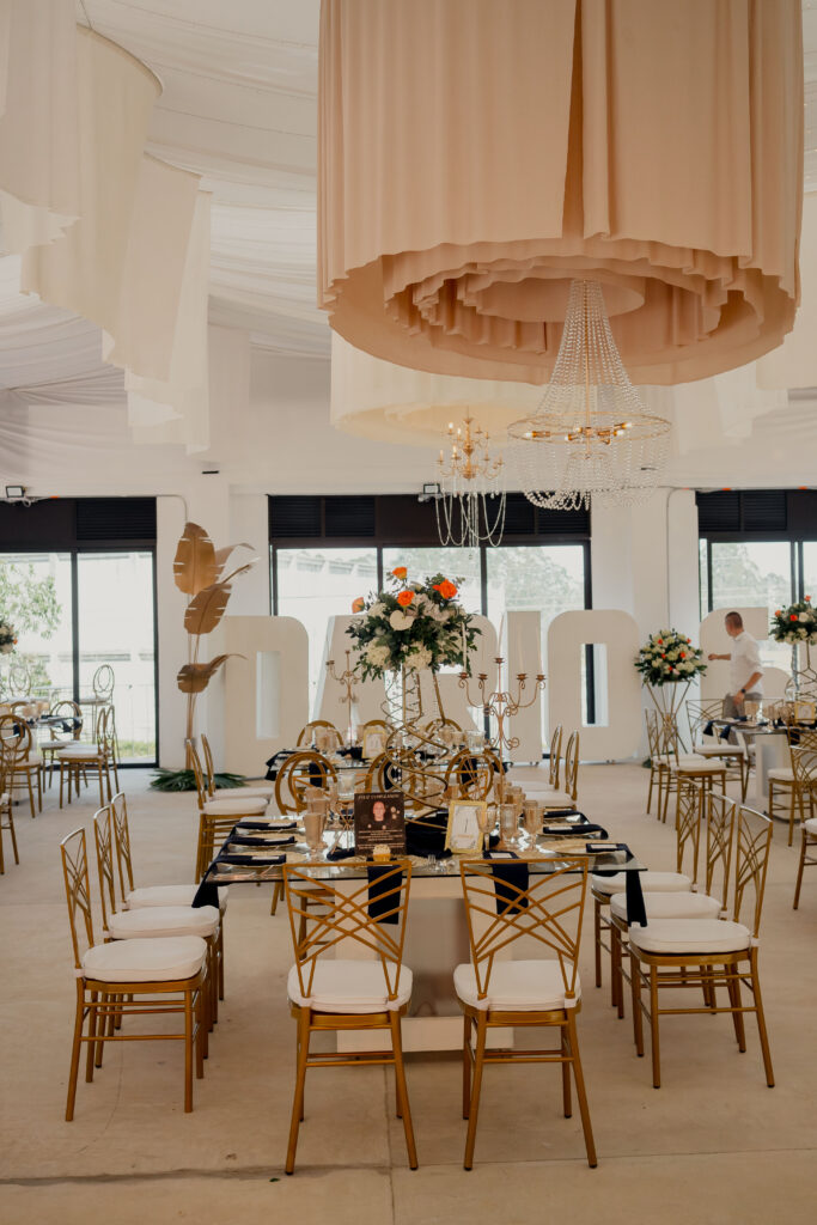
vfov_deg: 54.4
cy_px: 612
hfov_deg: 37.9
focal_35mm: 35
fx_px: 1191
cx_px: 408
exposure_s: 1/800
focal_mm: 35
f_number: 4
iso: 800
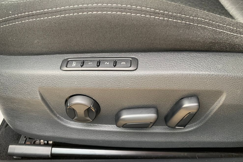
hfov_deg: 65.5
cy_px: 81
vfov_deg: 46.4
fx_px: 189
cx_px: 122
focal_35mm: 28
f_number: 1.8
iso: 100
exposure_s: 1/60
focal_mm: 4.25
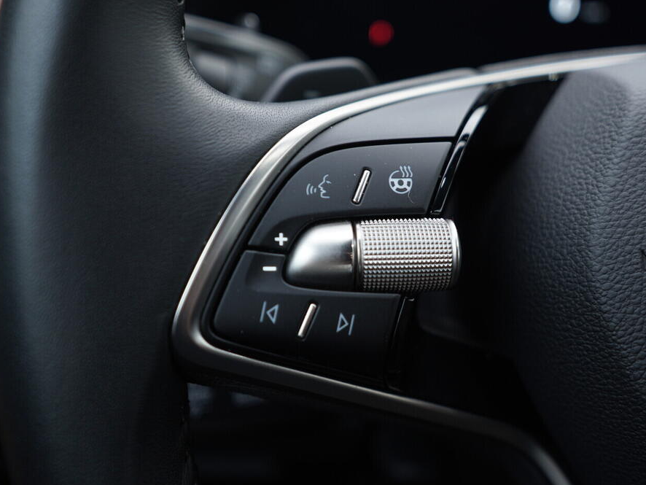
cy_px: 248
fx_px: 747
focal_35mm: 40
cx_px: 342
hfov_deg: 46.8
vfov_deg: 36.0
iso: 200
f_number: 2.8
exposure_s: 1/40
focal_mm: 24
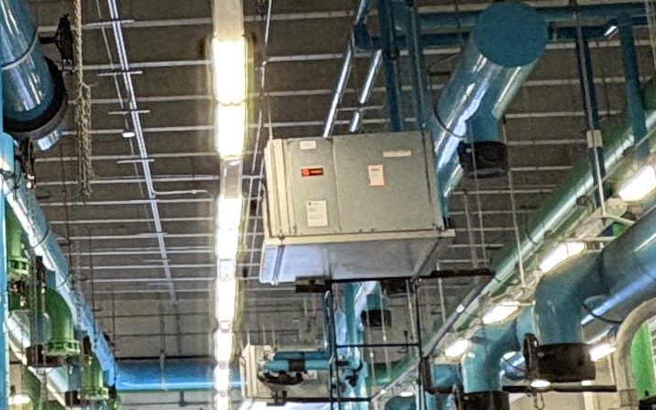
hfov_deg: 23.0
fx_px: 1502
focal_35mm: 84
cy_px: 125
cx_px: -90
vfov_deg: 15.5
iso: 400
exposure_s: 1/60
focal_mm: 2.22
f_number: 2.2
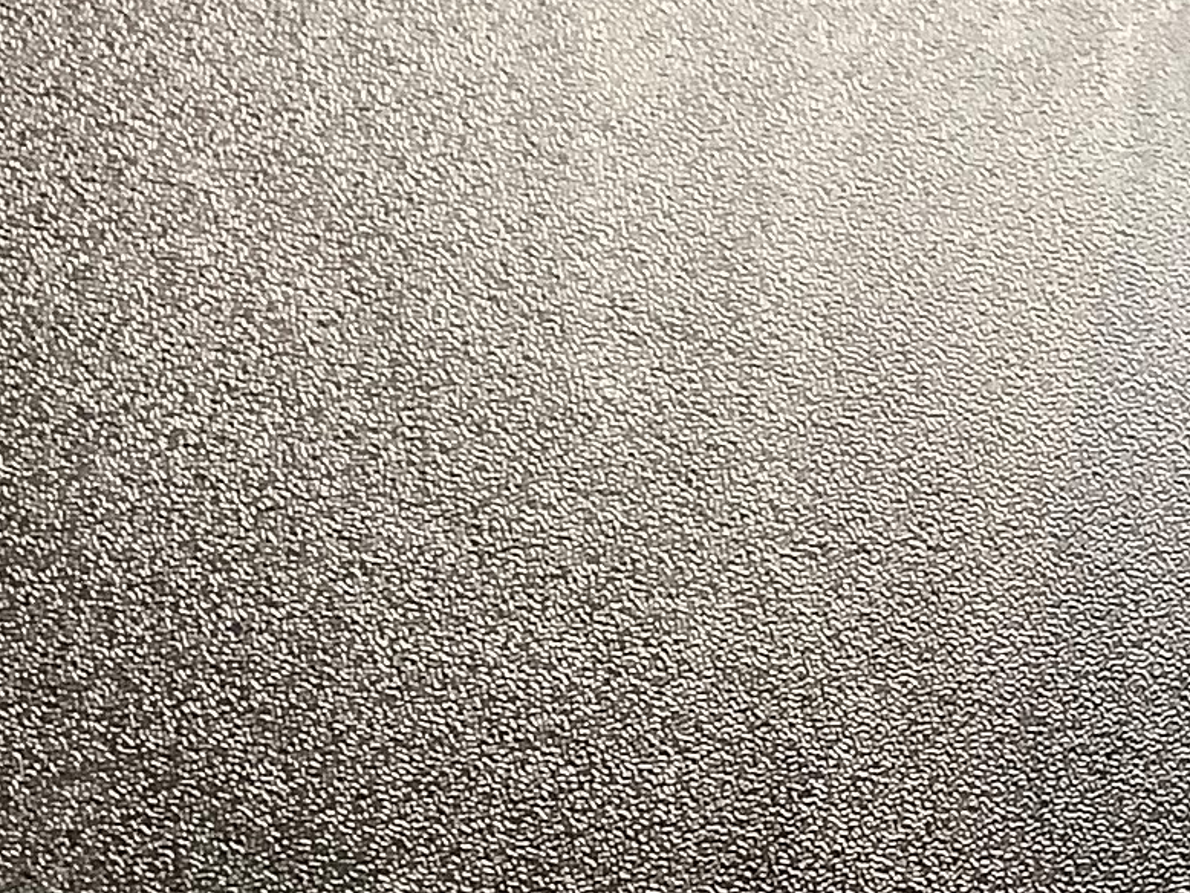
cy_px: -888
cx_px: 1904
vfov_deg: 10.5
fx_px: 4470
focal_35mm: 130
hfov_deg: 14.0
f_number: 2.4
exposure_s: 1/60
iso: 125
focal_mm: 3.3
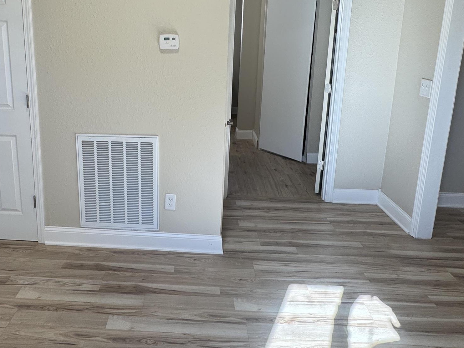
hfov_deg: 60.9
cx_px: 176
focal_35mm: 29
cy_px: 107
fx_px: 389
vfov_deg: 47.2
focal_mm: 2.22
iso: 50
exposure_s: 1/99
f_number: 2.2
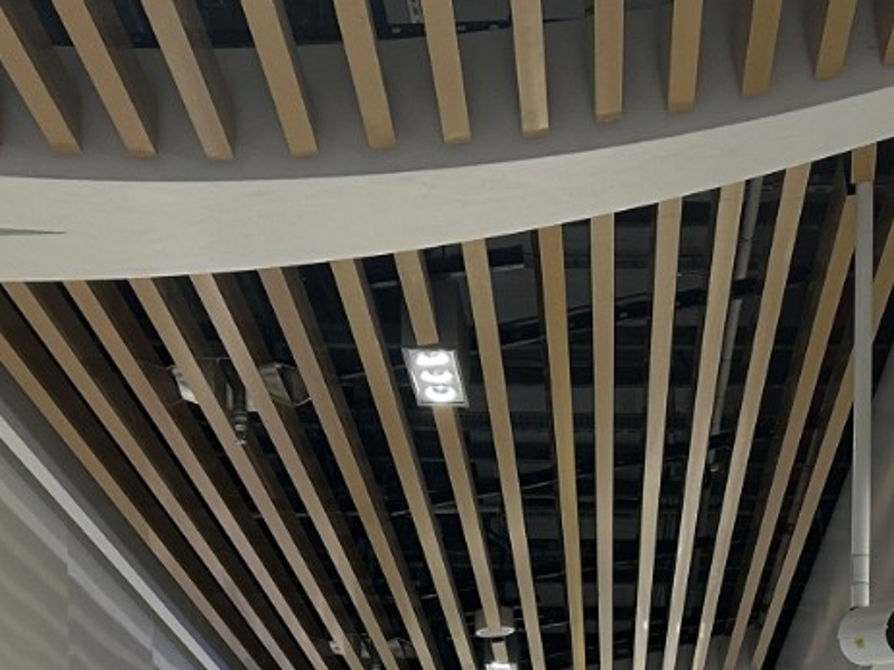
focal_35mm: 83
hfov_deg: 23.5
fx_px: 2143
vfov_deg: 15.8
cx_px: 585
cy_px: 1101
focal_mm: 6.86
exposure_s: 1/100
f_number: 1.78
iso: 125
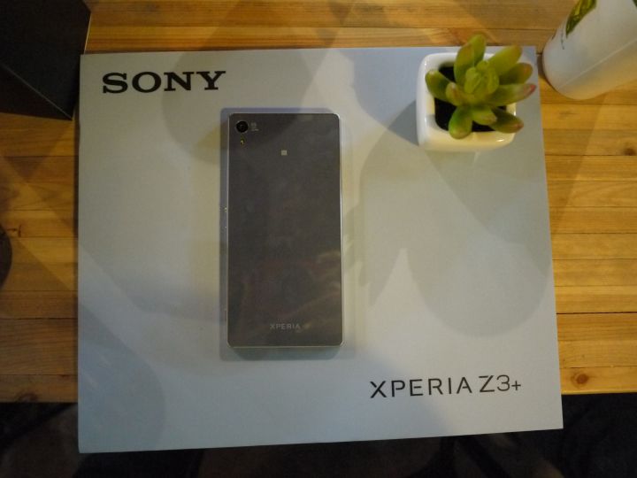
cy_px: 239
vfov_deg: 49.7
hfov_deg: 63.4
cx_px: 318
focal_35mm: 28
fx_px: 515
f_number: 2.5
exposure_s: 1/60
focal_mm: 14
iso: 1600
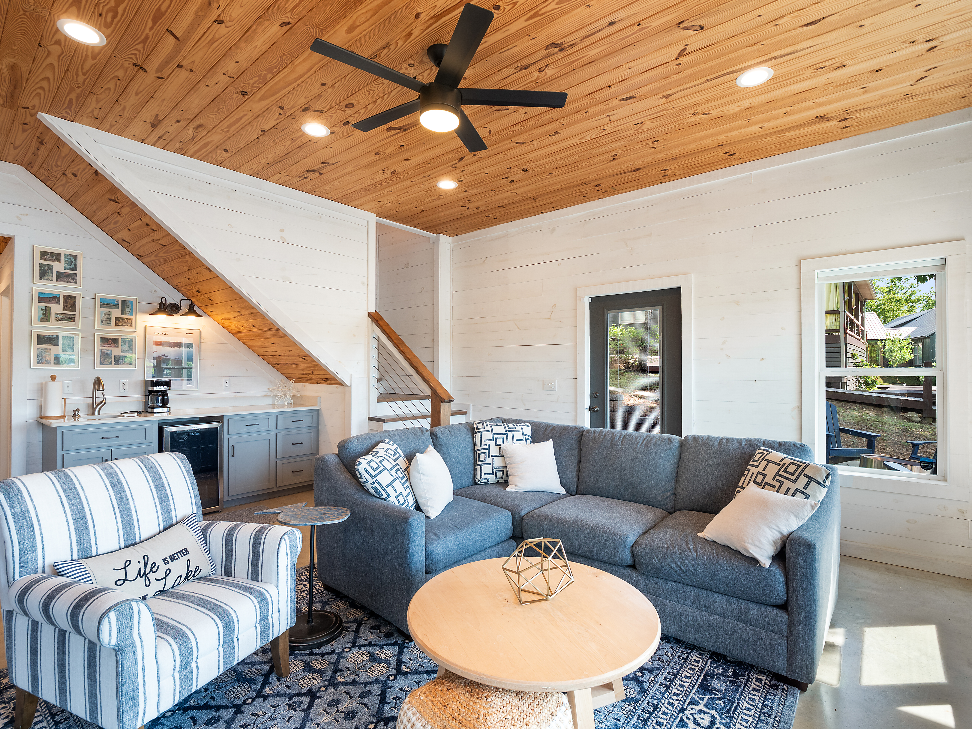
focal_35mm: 16
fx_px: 449
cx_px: 486
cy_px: 364
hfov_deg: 94.5
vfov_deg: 78.1
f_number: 5.6
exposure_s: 1/10
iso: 200
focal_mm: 8
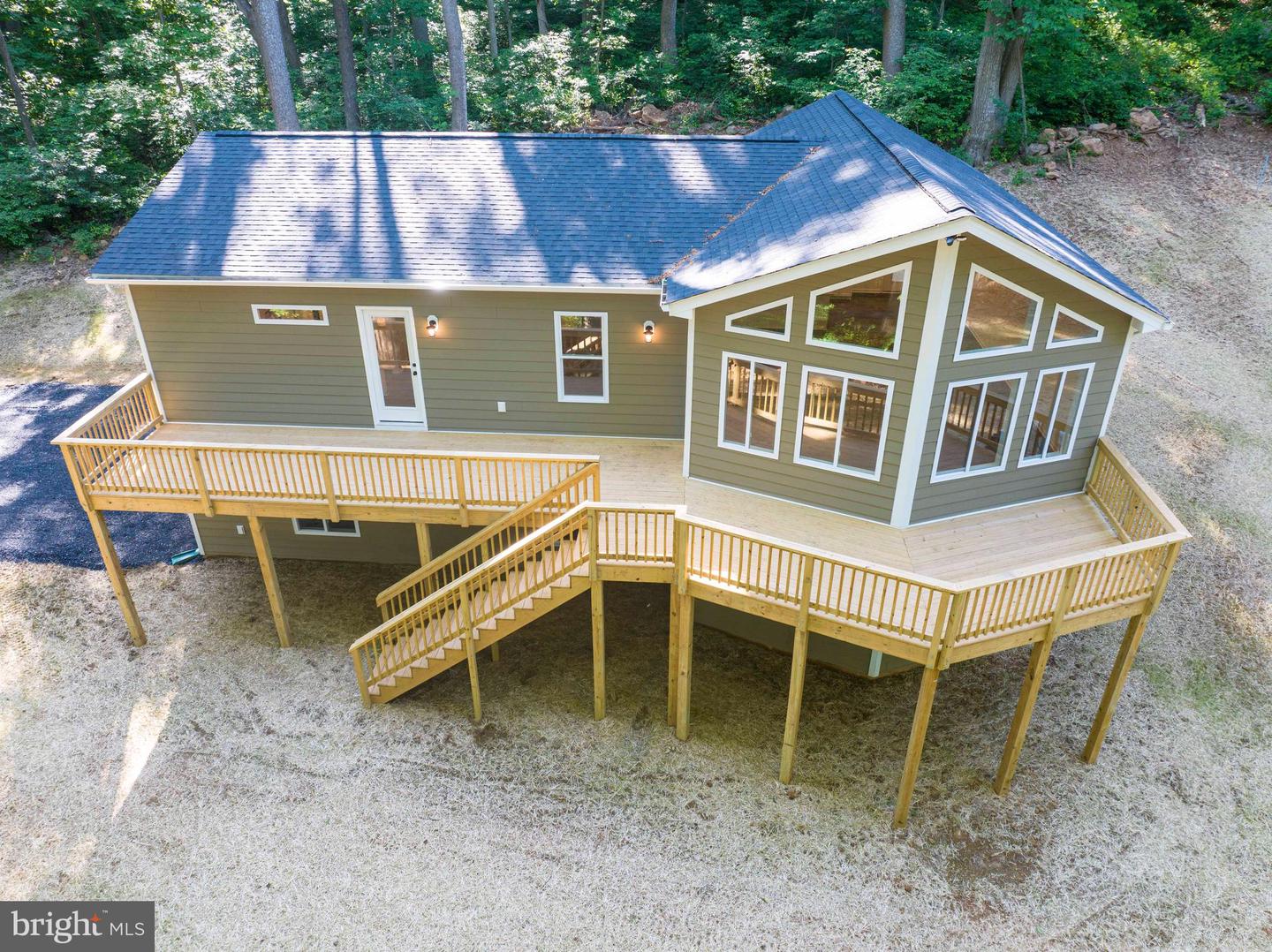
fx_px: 881
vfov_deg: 56.8
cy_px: 476
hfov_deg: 71.6
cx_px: 636
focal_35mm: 24
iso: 130
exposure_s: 1/80
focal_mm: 12.29
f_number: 2.8
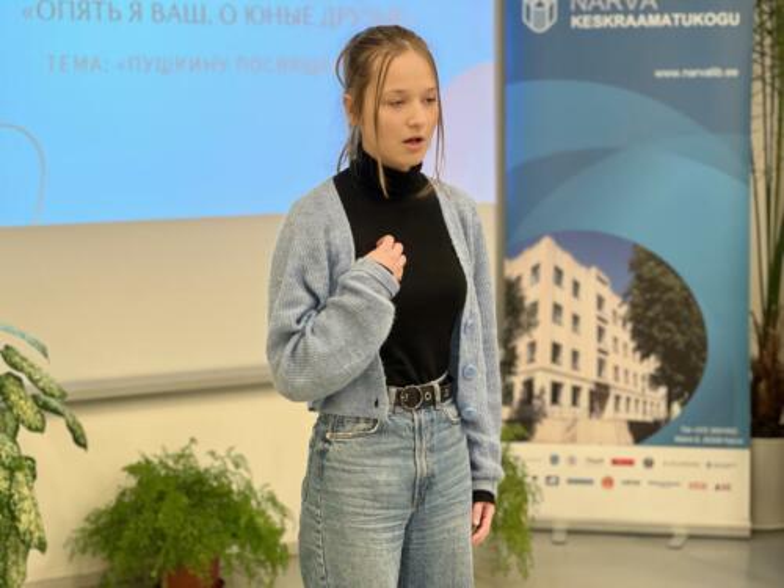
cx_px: 392
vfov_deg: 19.1
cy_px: 294
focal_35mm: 77
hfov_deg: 25.3
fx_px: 1744
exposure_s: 1/33
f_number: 2.8
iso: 125
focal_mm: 9
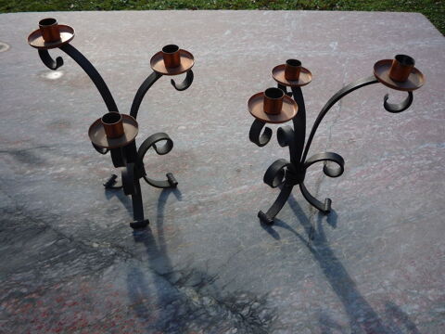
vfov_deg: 46.8
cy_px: 167
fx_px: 386
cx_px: 222
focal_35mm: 30
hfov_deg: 60.0
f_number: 4
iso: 100
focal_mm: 5.2
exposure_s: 1/320
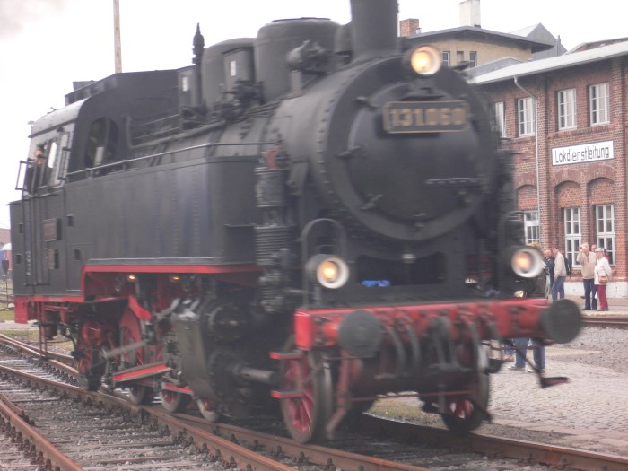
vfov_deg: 14.1
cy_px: 236
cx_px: 314
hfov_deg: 18.7
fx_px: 1905
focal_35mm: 105
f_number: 5
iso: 100
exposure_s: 1/30
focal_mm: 17.4
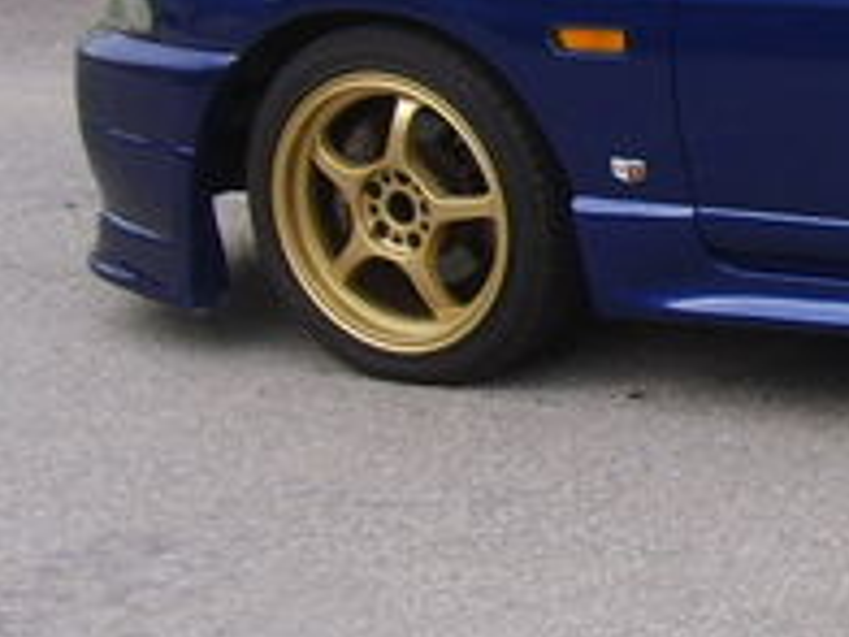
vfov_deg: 12.9
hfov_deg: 16.0
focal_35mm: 114
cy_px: 134
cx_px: 1235
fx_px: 2796
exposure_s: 1/500
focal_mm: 5.8
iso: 50
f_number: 2.8
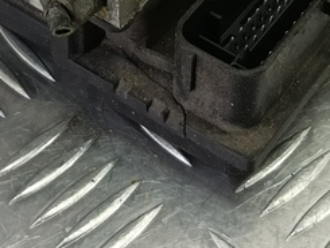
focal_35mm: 96
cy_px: -158
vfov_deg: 14.1
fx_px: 916
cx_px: 140
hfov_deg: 20.4
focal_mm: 4.11
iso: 141
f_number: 1.6
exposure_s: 1/50
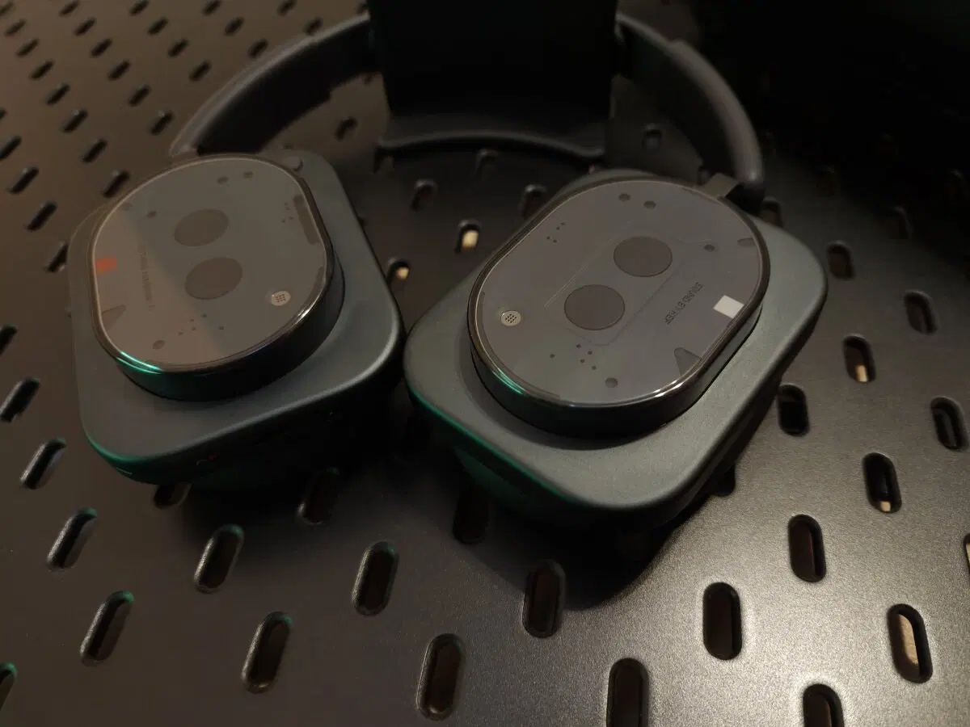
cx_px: 485
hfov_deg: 73.9
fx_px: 644
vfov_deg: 58.9
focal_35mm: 23
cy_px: 364
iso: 50
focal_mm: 6.4
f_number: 1.8
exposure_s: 1/6
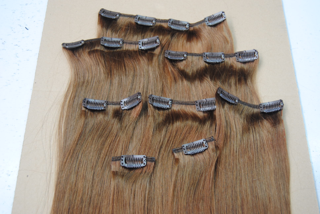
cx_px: 160
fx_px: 427
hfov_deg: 41.1
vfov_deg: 28.2
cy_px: 107
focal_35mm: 48
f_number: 4.5
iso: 220
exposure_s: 1/30
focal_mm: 32
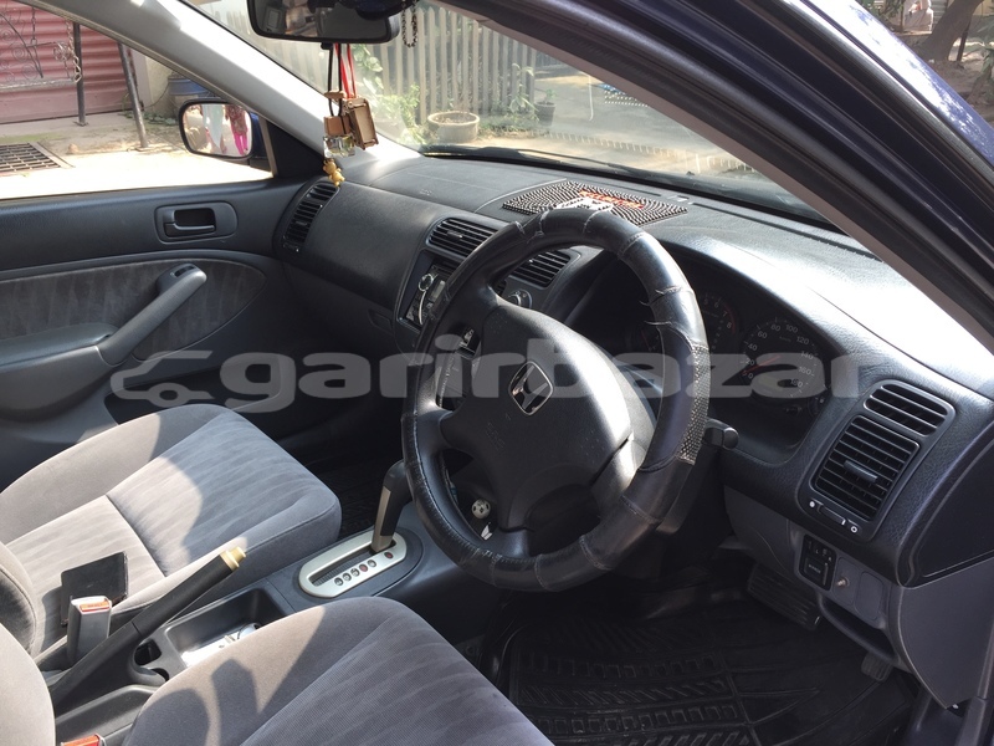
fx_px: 833
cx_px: 497
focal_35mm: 29
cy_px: 373
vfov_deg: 48.2
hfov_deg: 61.7
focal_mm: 4.15
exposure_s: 1/116
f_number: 2.2
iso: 32
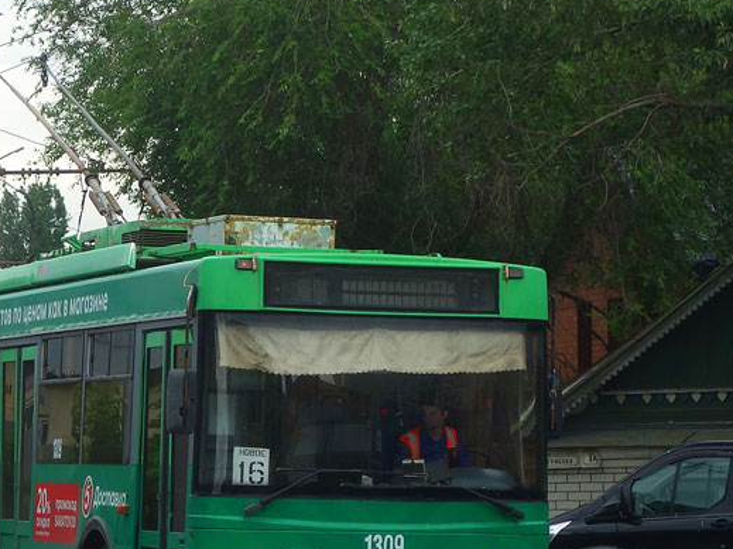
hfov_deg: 12.3
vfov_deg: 9.3
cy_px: 227
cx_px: 246
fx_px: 3387
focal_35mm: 160
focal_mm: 26.57
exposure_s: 1/500
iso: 125
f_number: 4
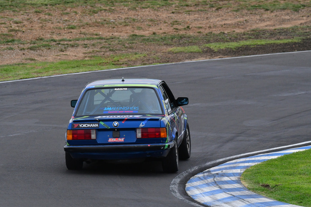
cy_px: 104
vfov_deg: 2.6
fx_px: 4537
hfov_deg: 3.9
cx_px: 156
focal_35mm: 525
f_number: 10
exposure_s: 1/640
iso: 2000
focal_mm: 350
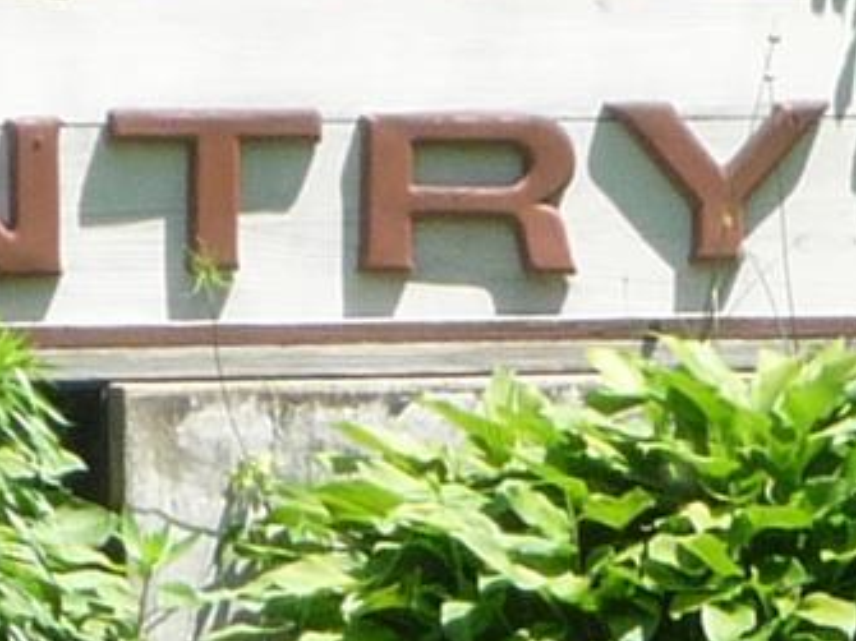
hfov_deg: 2.0
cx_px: 547
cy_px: -151
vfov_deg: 1.5
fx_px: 24917
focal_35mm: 1008
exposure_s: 1/250
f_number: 4.7
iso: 100
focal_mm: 21.8
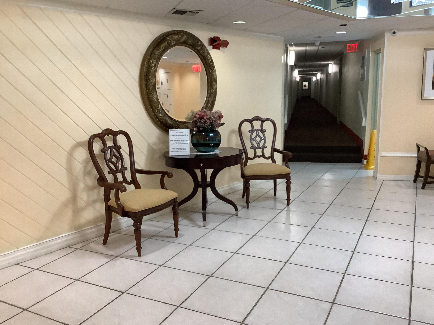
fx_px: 389
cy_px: 162
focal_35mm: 31
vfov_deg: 45.4
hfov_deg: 58.4
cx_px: 217
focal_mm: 3.3
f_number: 2.4
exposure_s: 1/60
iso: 250
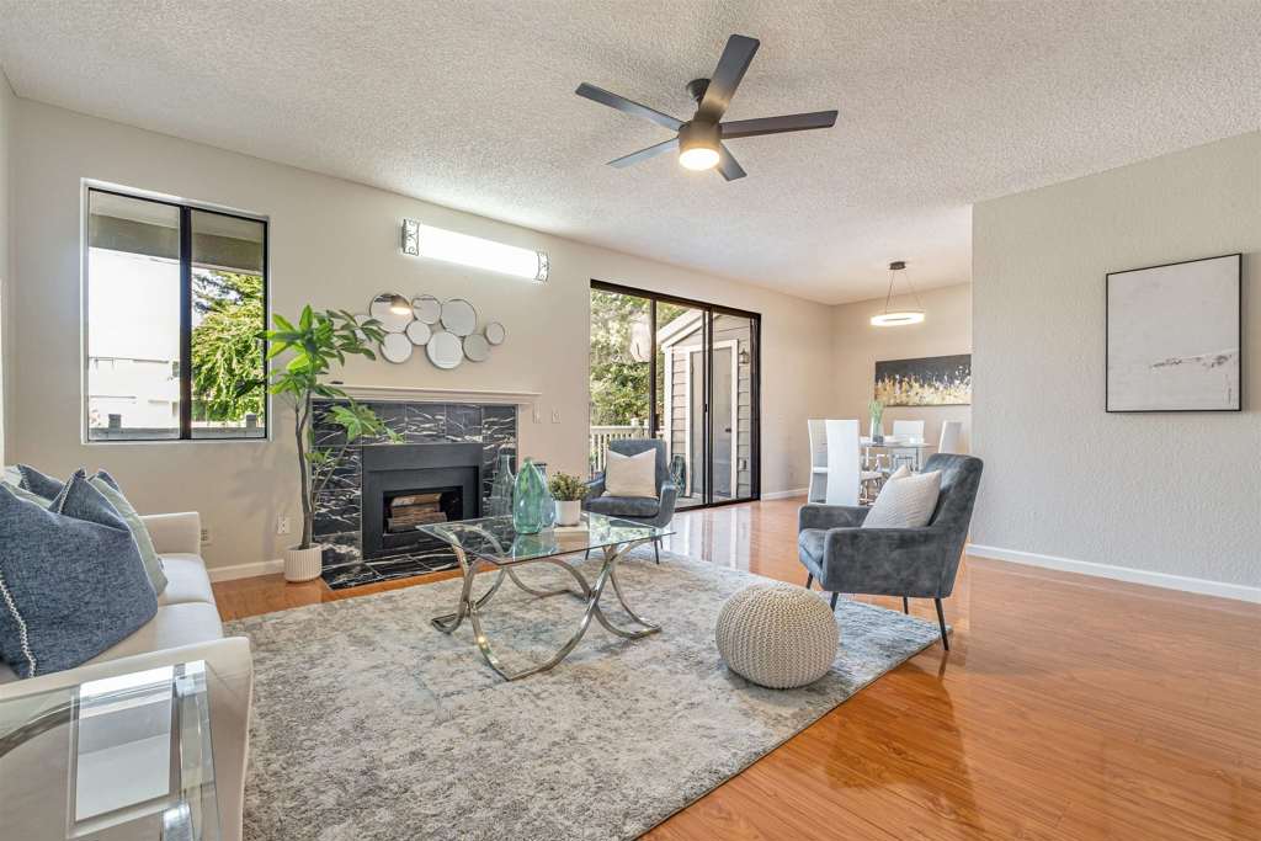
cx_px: 630
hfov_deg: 100.4
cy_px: 420
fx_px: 525
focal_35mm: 15
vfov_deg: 77.3
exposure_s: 1/4
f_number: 8
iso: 160
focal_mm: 10
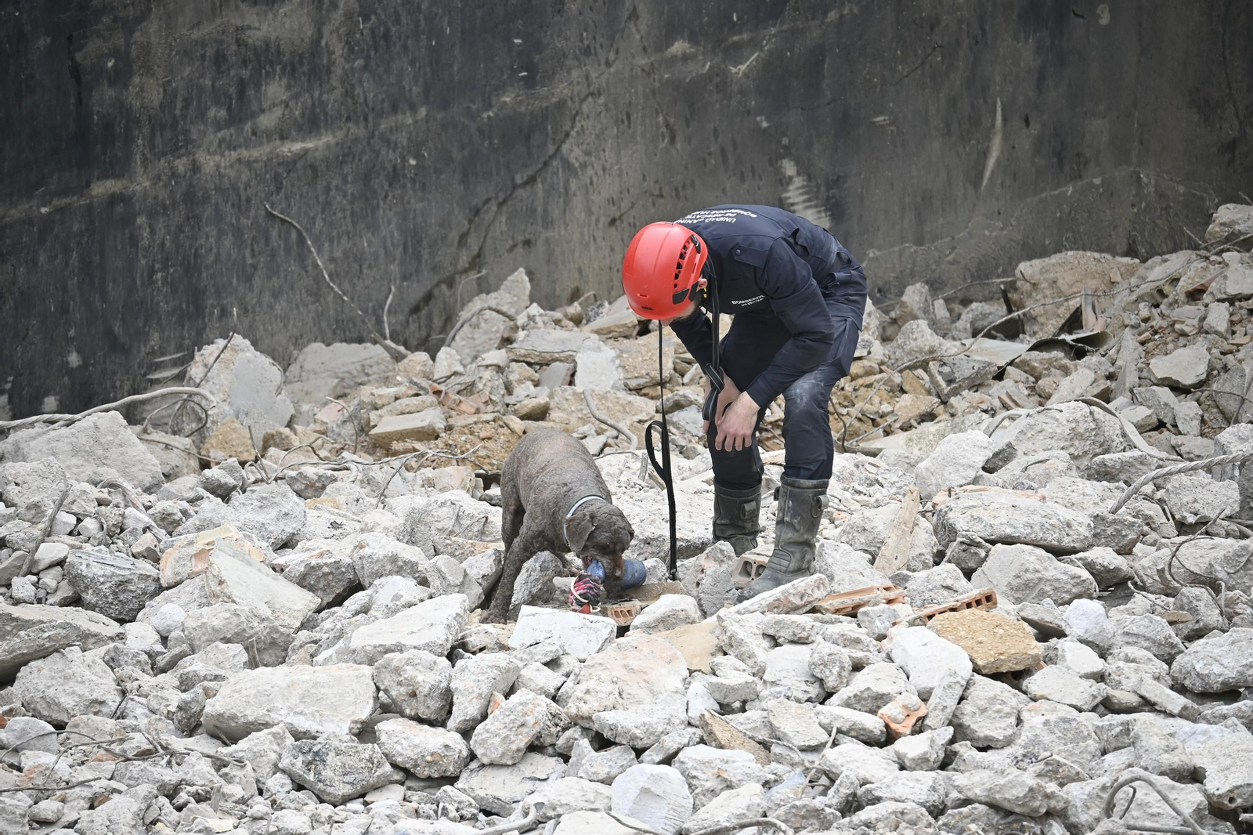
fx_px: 9656
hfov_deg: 7.4
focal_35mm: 278
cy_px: 418
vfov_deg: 5.0
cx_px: 626
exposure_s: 1/320
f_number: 5.6
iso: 320
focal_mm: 185
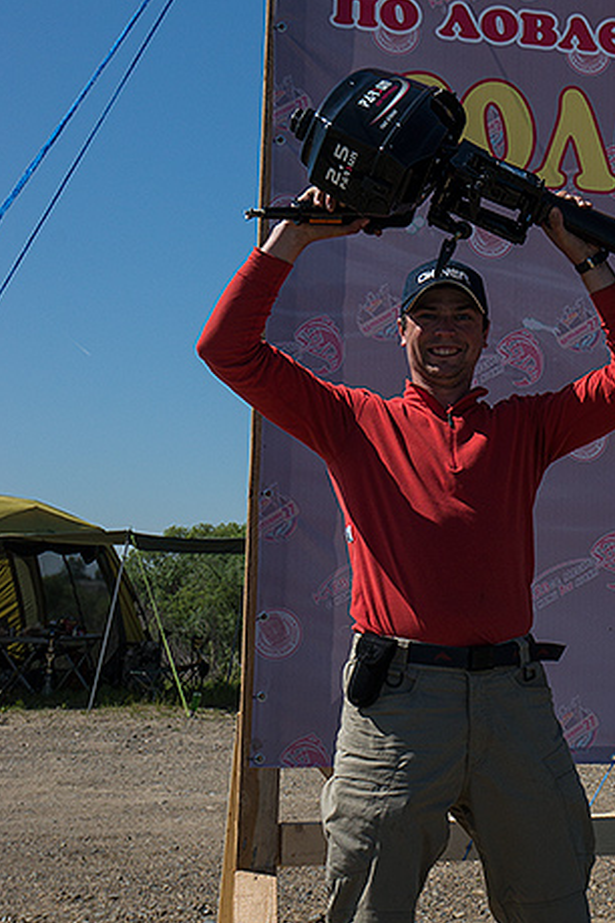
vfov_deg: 31.4
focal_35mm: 64
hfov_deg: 20.3
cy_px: 412
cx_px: 679
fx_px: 1640
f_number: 10
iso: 125
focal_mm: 28
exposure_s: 1/500
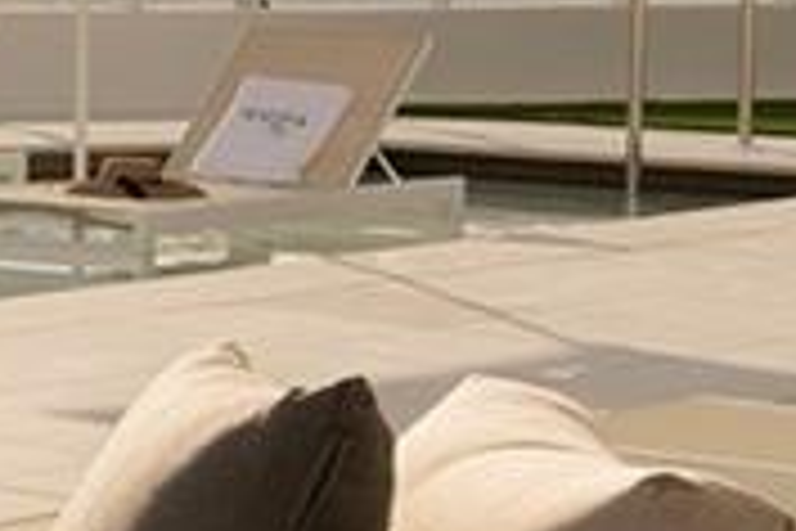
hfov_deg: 9.1
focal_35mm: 202
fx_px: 4466
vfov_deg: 6.8
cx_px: -1133
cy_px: 144
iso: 160
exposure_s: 1/500
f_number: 9
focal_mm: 35
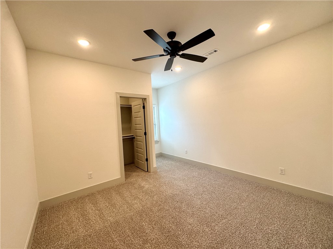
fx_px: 135
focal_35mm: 14
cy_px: 124
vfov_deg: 85.7
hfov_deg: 102.1
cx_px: 166
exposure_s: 1/120
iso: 200
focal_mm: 2.22
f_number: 2.2
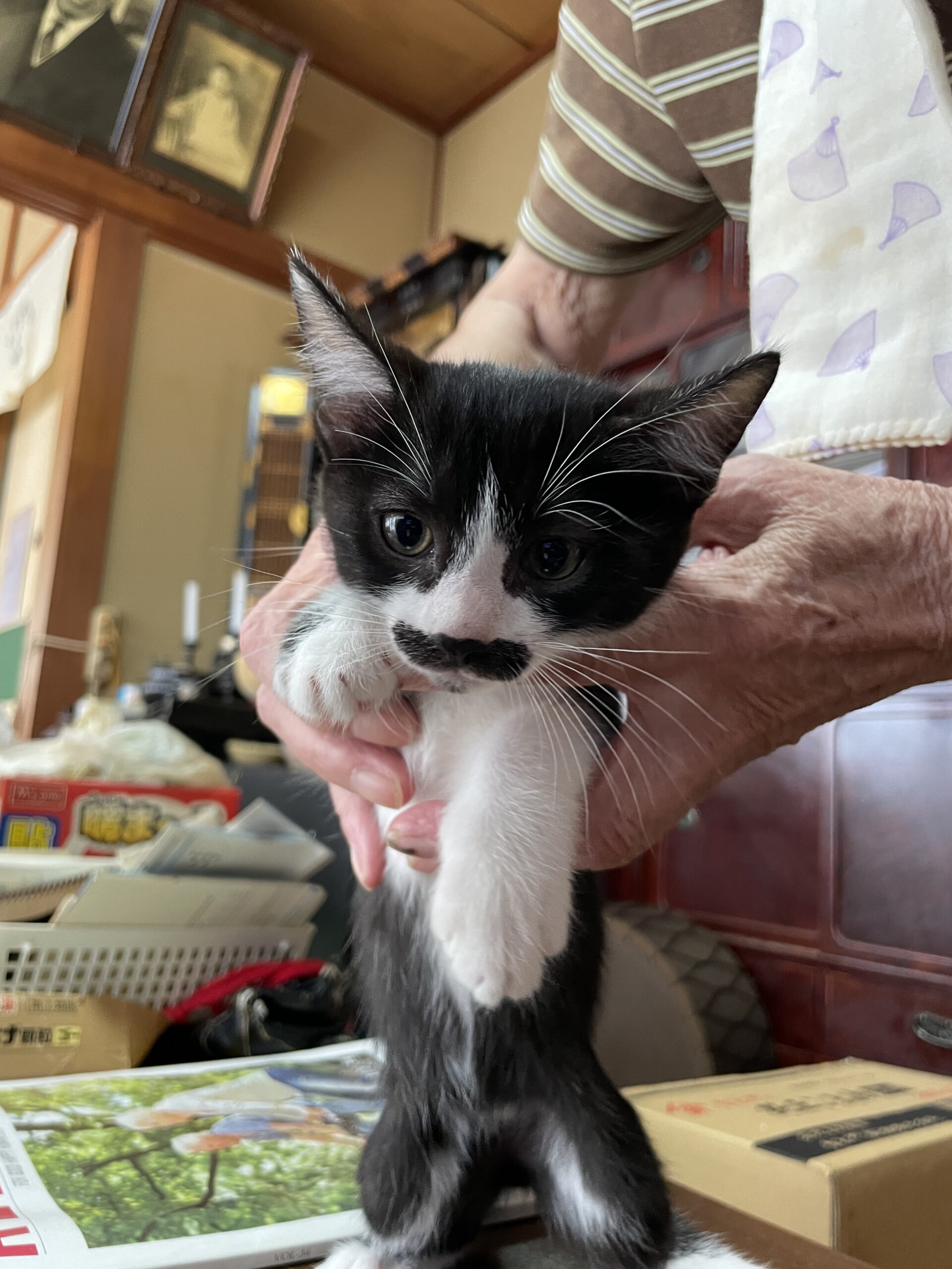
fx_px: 953
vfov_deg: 67.3
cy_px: 634
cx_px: 476
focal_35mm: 26
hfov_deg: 53.1
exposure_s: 1/60
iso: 250
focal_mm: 4.2
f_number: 1.6
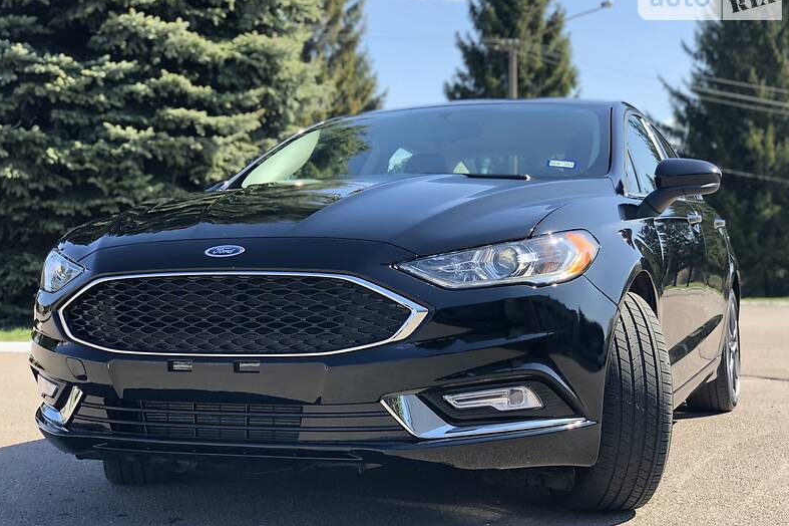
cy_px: 266
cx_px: 396
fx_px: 1205
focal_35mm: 55
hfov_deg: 36.3
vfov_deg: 24.6
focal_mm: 6
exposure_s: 1/227
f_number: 2.4
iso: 16
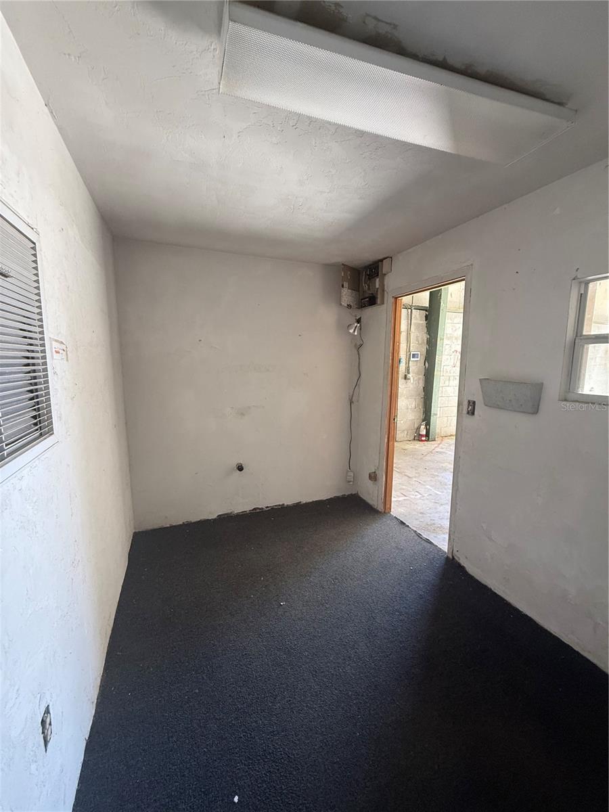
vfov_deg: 102.1
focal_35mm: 14
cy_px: 406
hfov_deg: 85.7
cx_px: 304
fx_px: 328
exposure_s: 1/99
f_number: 2.2
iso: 320
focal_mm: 2.22
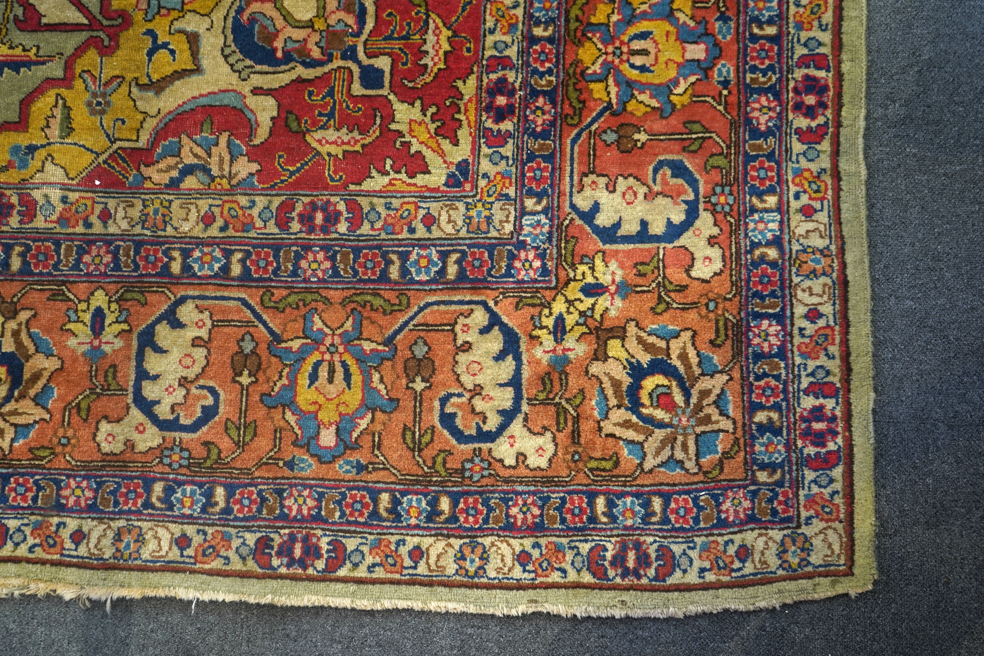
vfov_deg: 43.6
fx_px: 820
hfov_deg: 61.9
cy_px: 328
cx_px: 492
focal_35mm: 30
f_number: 4.5
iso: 800
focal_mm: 30
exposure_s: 1/40
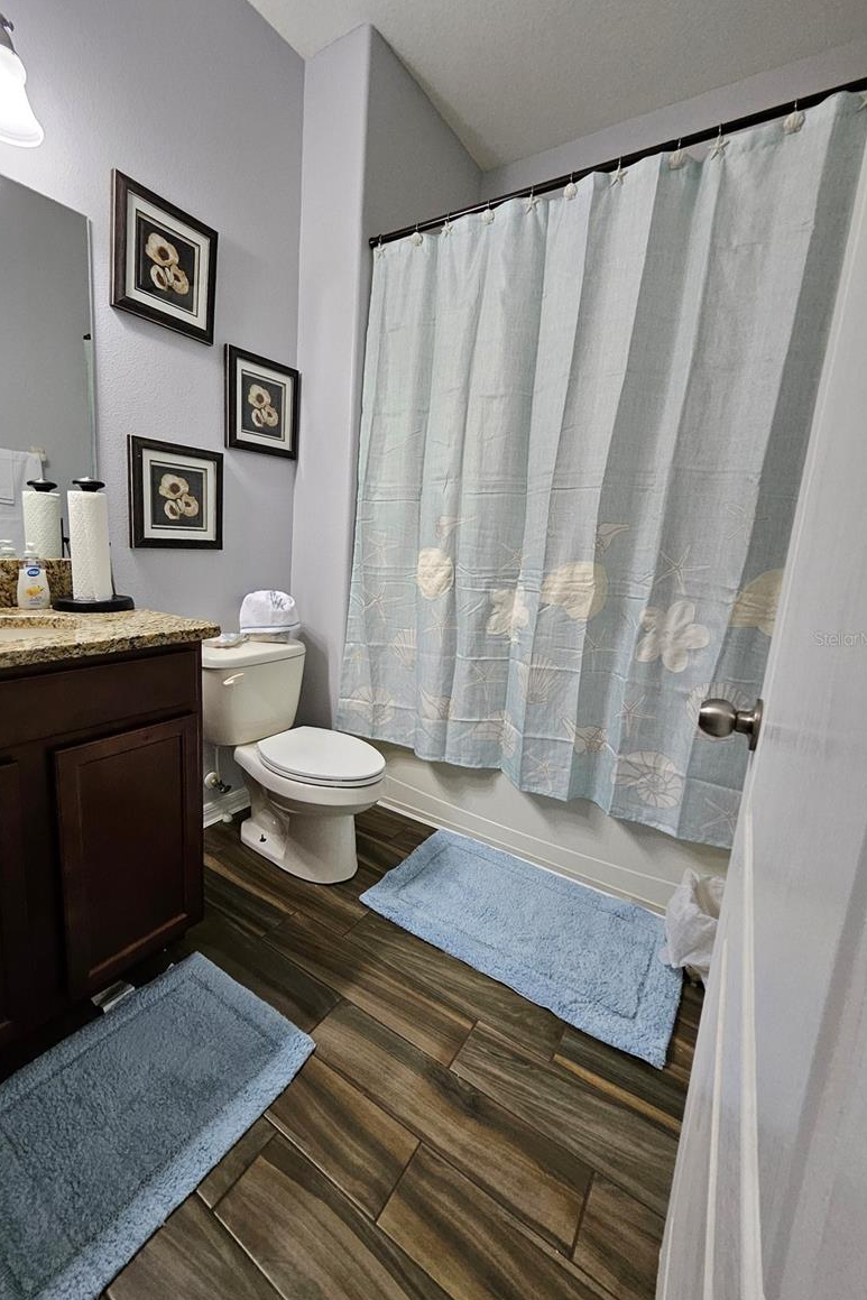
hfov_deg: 81.0
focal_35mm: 14
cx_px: 389
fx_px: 506
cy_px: 638
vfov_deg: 104.2
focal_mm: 1.74
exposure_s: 1/60
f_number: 2.2
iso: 250
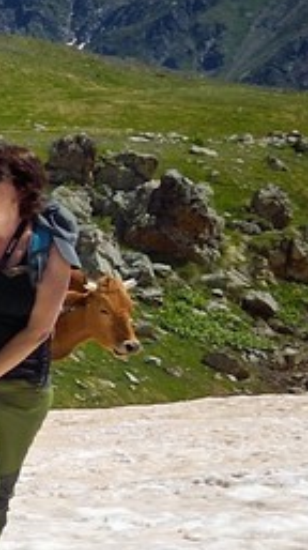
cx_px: -1281
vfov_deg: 9.7
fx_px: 3233
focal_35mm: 222
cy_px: 235
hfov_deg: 4.6
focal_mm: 34
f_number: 18
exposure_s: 1/250
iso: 200
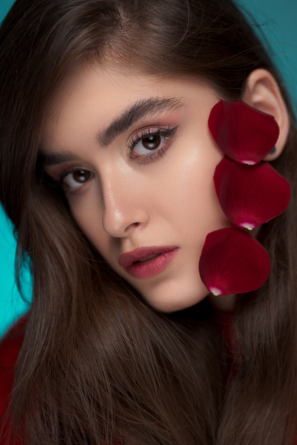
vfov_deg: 23.9
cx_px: 148
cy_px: 222
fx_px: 1052
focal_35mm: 85
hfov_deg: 16.1
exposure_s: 1/250
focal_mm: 85
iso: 500
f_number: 2.8
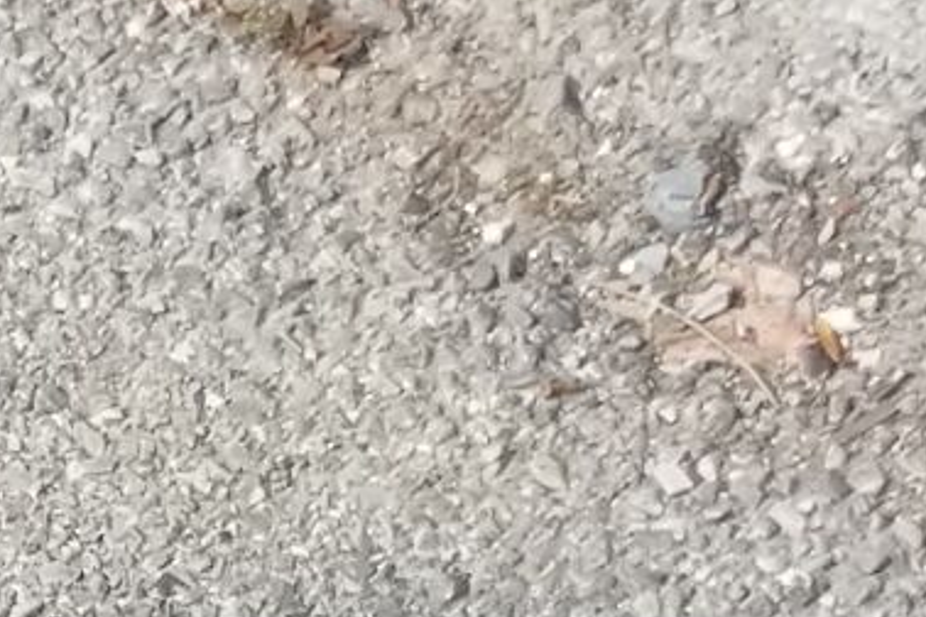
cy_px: 2426
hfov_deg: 8.3
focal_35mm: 206
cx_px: -1913
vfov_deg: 5.8
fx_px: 5298
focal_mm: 4.25
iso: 50
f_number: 1.7
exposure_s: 1/1188
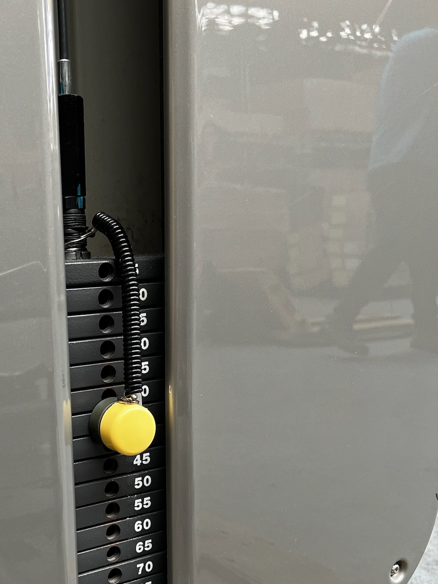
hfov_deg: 34.3
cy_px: 418
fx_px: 692
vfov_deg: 44.6
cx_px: 100
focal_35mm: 41
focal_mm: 5.7
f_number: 1.5
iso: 125
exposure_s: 1/100
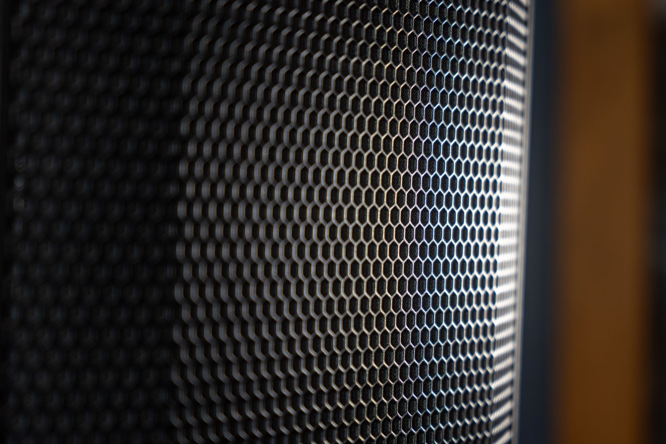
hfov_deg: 19.5
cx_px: 333
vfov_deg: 13.0
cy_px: 222
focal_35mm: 105
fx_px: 1942
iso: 500
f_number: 2.8
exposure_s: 1/640
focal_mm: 70
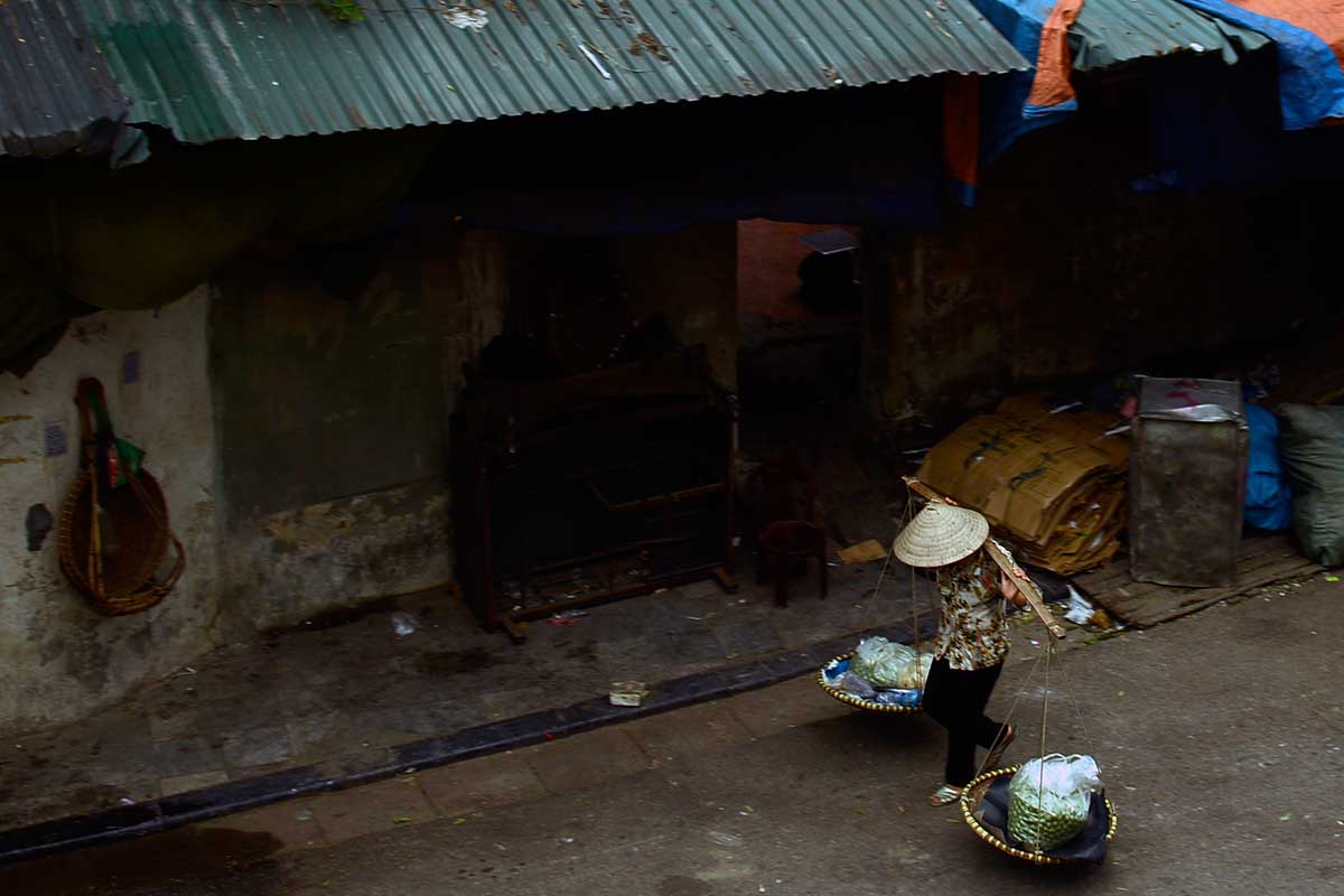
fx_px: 1960
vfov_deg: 25.8
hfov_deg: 37.9
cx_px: 672
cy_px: 448
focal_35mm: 52
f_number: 2.8
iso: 100
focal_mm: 35
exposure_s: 1/100
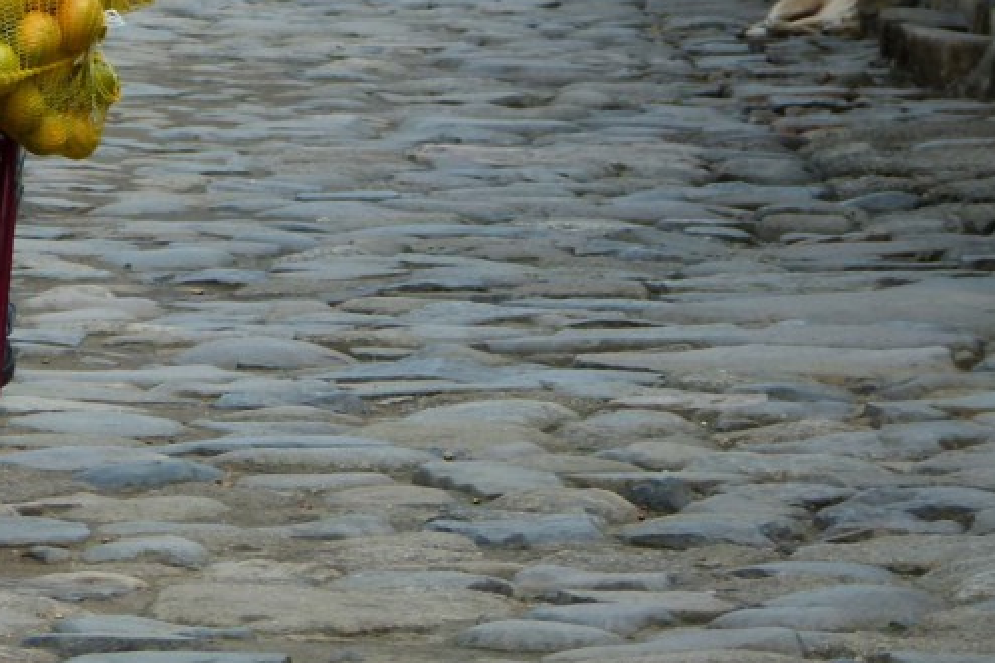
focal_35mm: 372
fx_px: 10281
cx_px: 8
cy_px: -82
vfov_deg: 3.7
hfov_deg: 5.5
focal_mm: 31.2
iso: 100
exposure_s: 1/320
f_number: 4
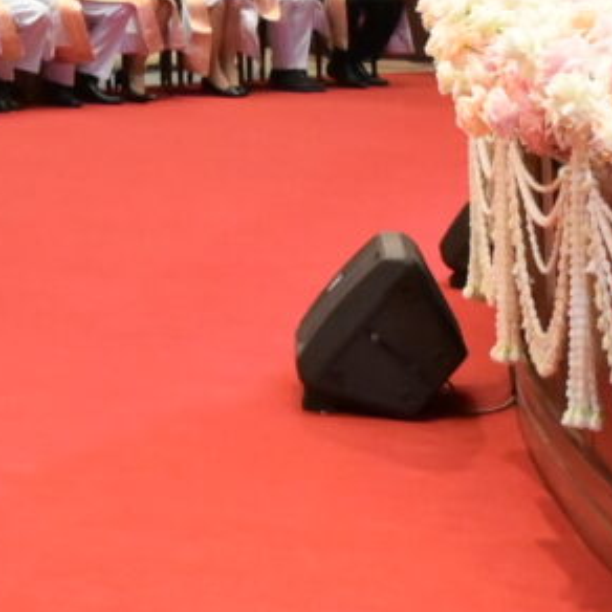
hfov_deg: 8.7
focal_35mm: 179
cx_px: -937
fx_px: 3580
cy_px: -567
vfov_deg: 9.2
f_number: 4
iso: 5000
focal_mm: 24
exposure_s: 1/125
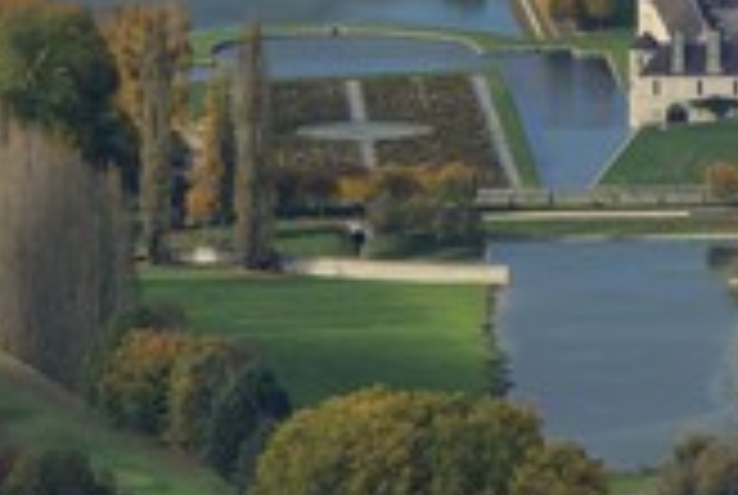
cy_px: -68
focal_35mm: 511
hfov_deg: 4.0
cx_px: 882
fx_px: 10494
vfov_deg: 2.7
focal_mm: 200
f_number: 7.1
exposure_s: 1/800
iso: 400
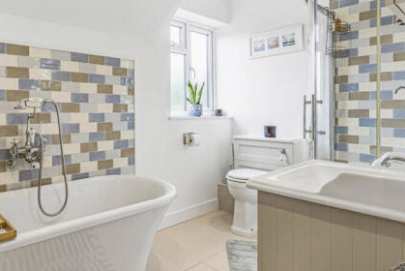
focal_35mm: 25
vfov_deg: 51.2
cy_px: 115
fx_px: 281
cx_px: 137
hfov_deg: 69.5
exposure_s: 1/60
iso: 500
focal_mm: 16
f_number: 8
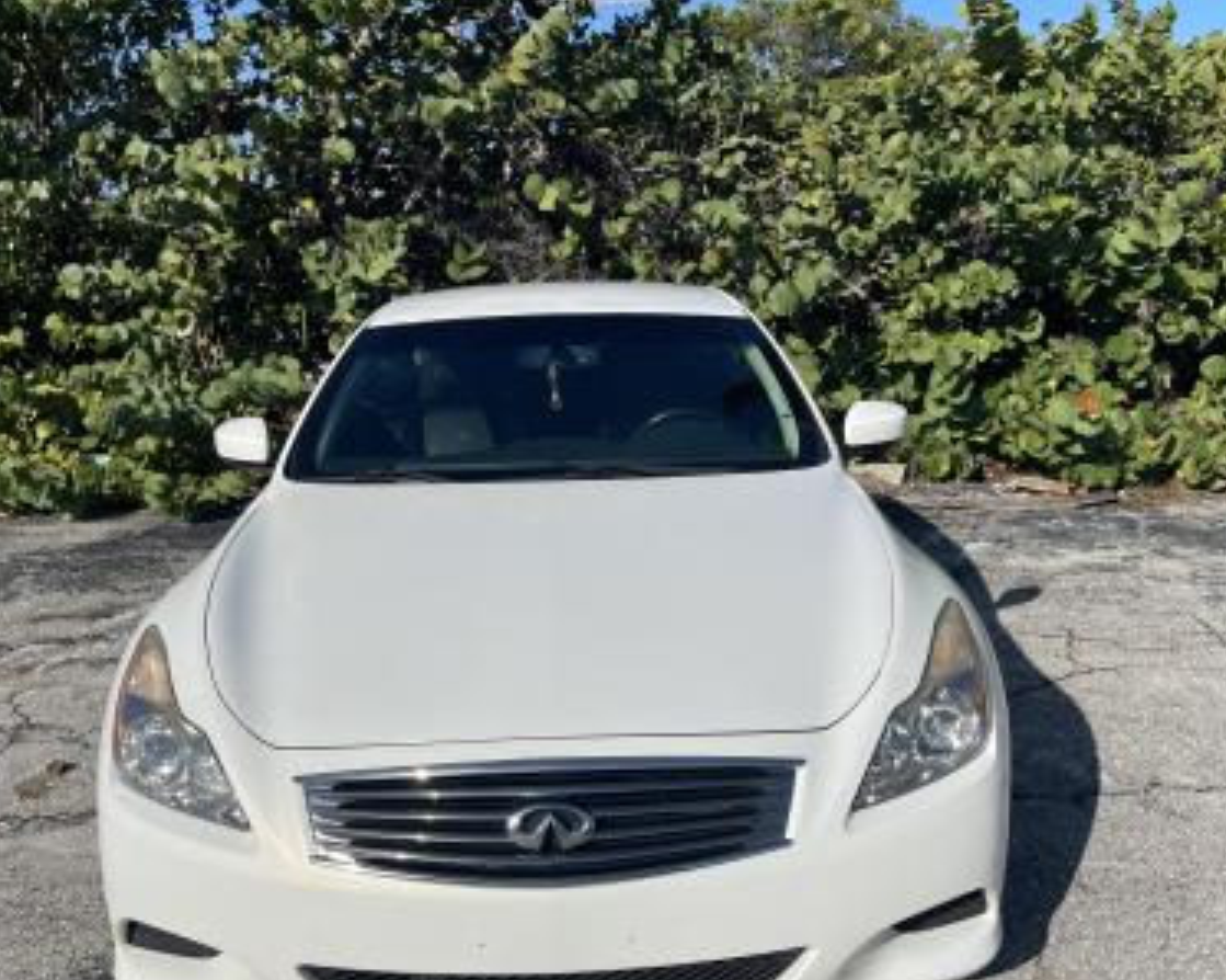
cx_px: 605
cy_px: 618
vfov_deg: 44.1
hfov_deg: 54.2
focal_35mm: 33
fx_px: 1197
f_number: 1.6
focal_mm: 5.1
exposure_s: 1/7937
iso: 32
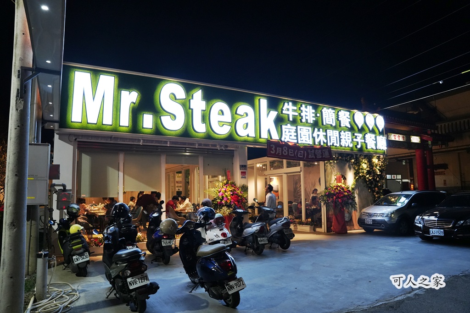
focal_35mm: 24
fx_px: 313
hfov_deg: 73.7
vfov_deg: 53.1
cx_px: 235
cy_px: 156
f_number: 5.6
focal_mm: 24
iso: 3200
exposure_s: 1/125
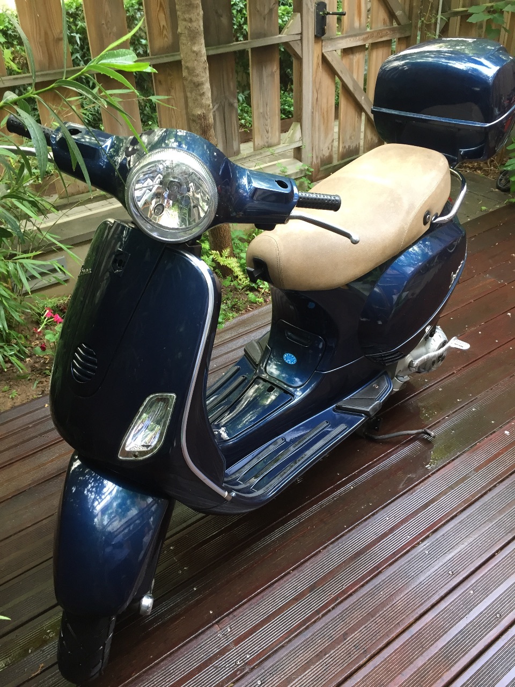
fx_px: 575
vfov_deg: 61.7
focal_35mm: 29
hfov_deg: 48.2
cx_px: 258
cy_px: 344
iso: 40
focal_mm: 4.15
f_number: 2.2
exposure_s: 1/33
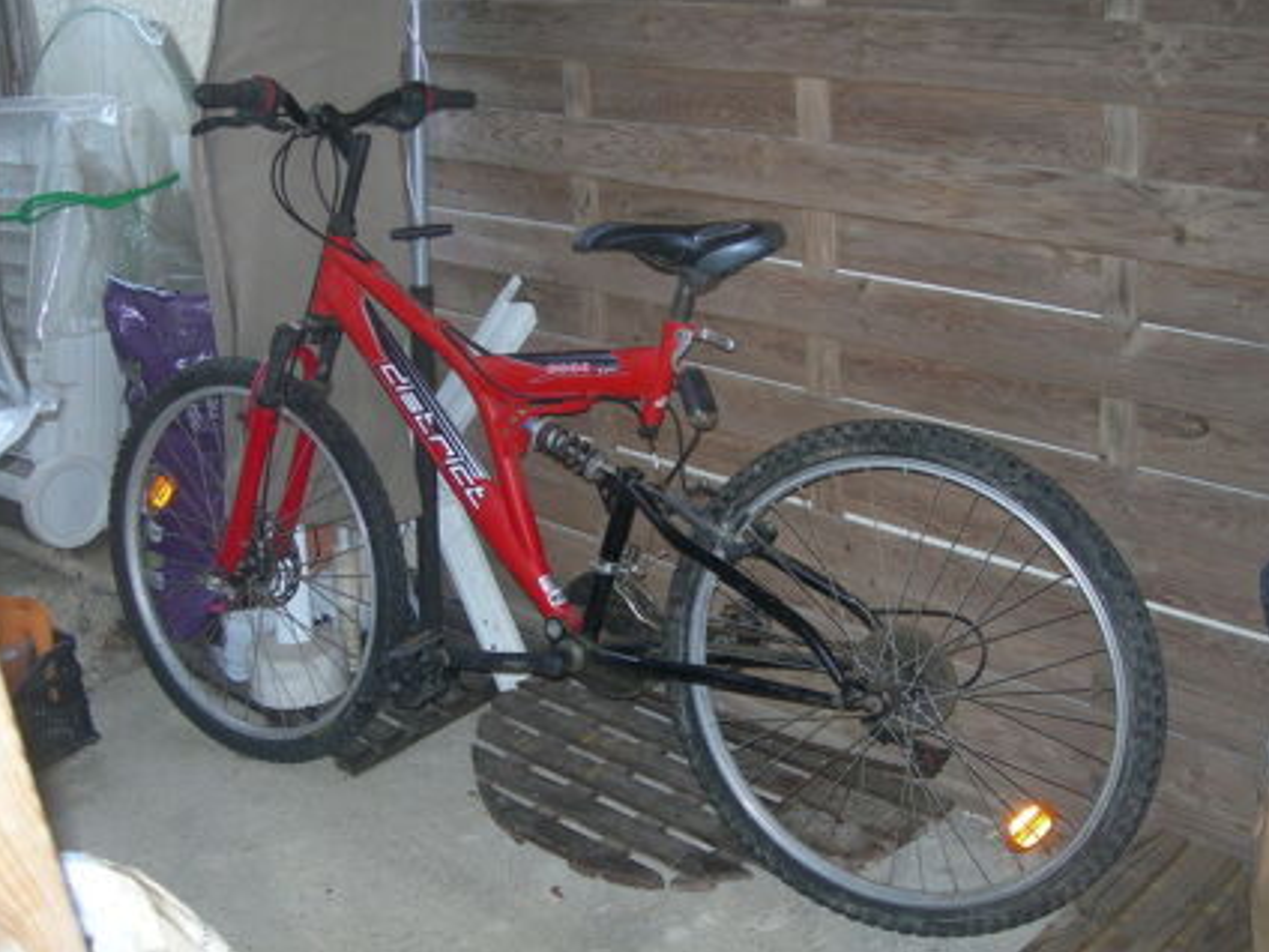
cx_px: 611
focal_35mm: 43
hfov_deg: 43.8
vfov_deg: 33.6
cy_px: 464
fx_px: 1576
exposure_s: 1/60.1
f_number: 2.8
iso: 121
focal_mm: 7.8
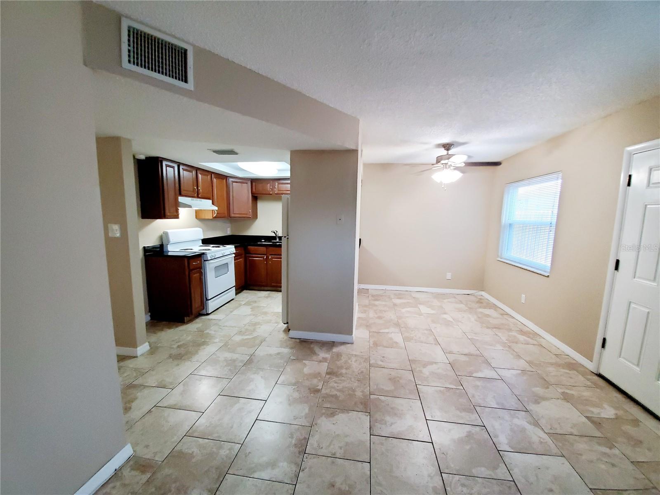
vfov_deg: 89.9
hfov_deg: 106.2
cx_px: 330
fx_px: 248
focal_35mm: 13
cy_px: 248
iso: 400
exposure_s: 1/39
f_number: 2.2
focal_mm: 1.8
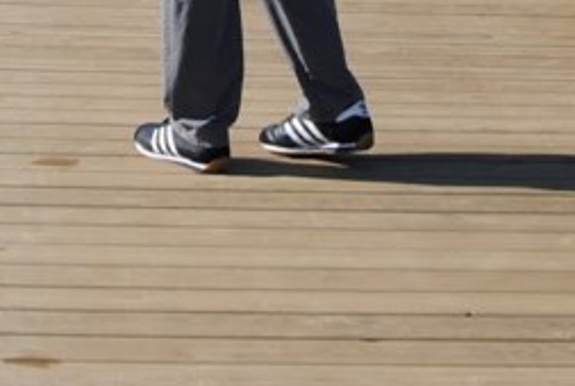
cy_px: -440
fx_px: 2610
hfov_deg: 12.6
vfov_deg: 8.0
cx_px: 190
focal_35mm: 163
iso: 100
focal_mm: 24
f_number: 8
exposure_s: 1/250
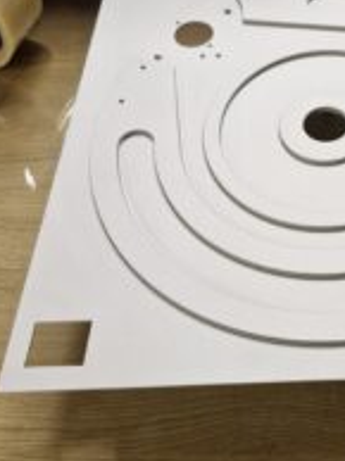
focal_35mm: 45
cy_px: 208
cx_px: 324
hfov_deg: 30.4
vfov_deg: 42.1
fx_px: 599
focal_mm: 5.54
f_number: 1.8
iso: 50
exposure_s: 1/100
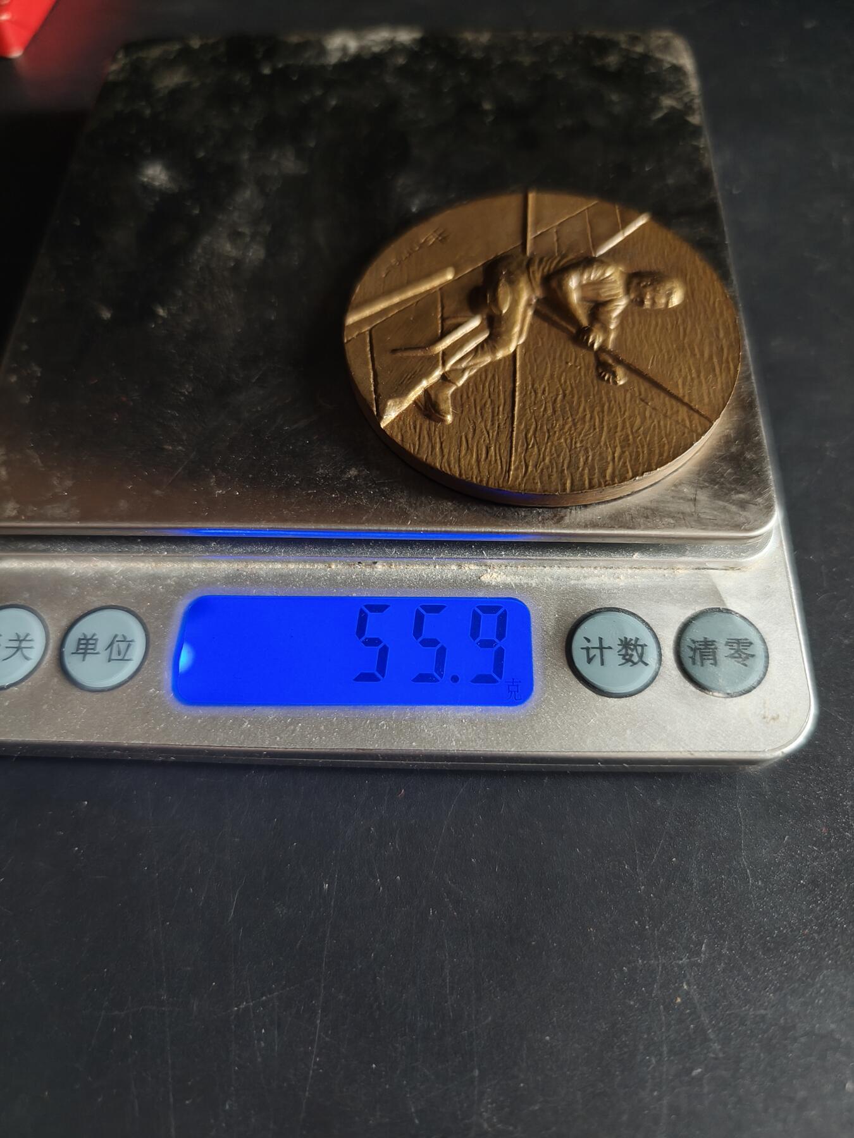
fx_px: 757
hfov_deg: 58.9
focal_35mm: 23
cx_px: 427
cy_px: 569
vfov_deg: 73.9
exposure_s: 1/50
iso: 400
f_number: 1.6
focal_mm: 6.06
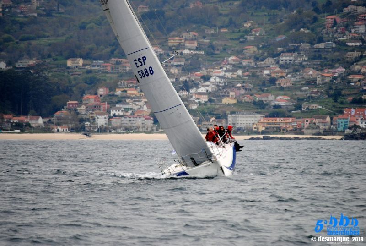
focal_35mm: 270
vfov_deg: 5.1
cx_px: 183
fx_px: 2751
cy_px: 123
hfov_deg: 7.6
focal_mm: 180
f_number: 5.6
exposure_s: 1/400
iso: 400
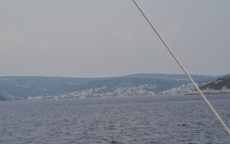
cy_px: 75
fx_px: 827
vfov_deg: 9.9
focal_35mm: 132
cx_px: 115
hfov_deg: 15.8
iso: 450
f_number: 32
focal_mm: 86
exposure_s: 1/60
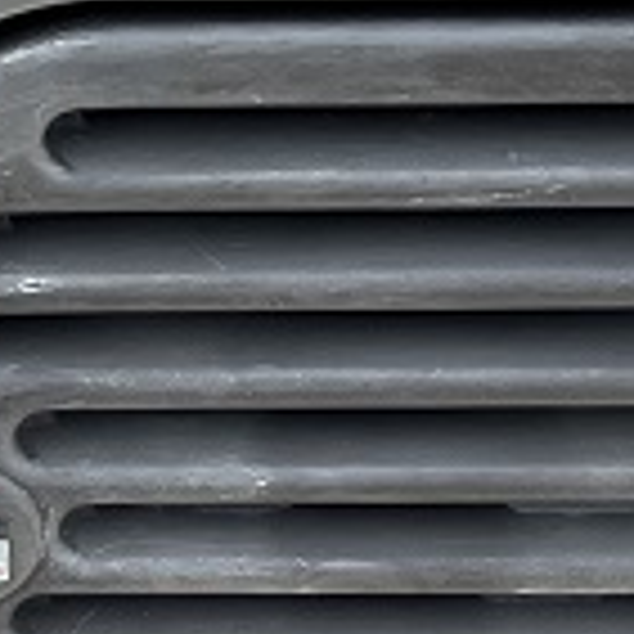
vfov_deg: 11.2
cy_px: 153
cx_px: -283
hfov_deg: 10.8
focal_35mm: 156
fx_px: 3233
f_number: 1.5
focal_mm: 5.7
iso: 50
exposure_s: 1/621
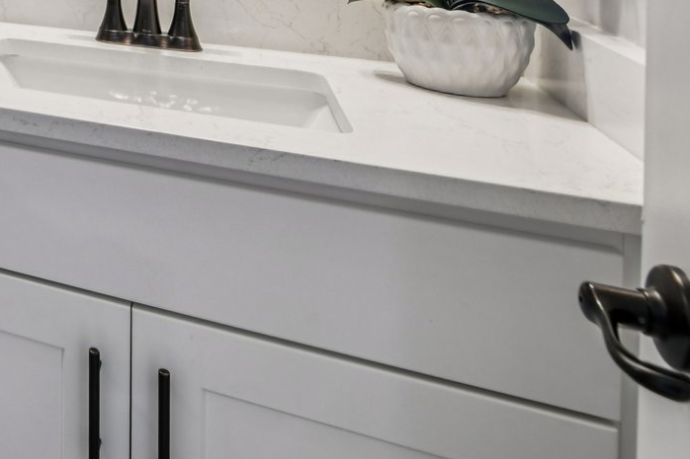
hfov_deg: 30.0
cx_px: -299
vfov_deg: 26.1
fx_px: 843
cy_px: -137
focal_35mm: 44
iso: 400
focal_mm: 15
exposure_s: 1/8
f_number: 8
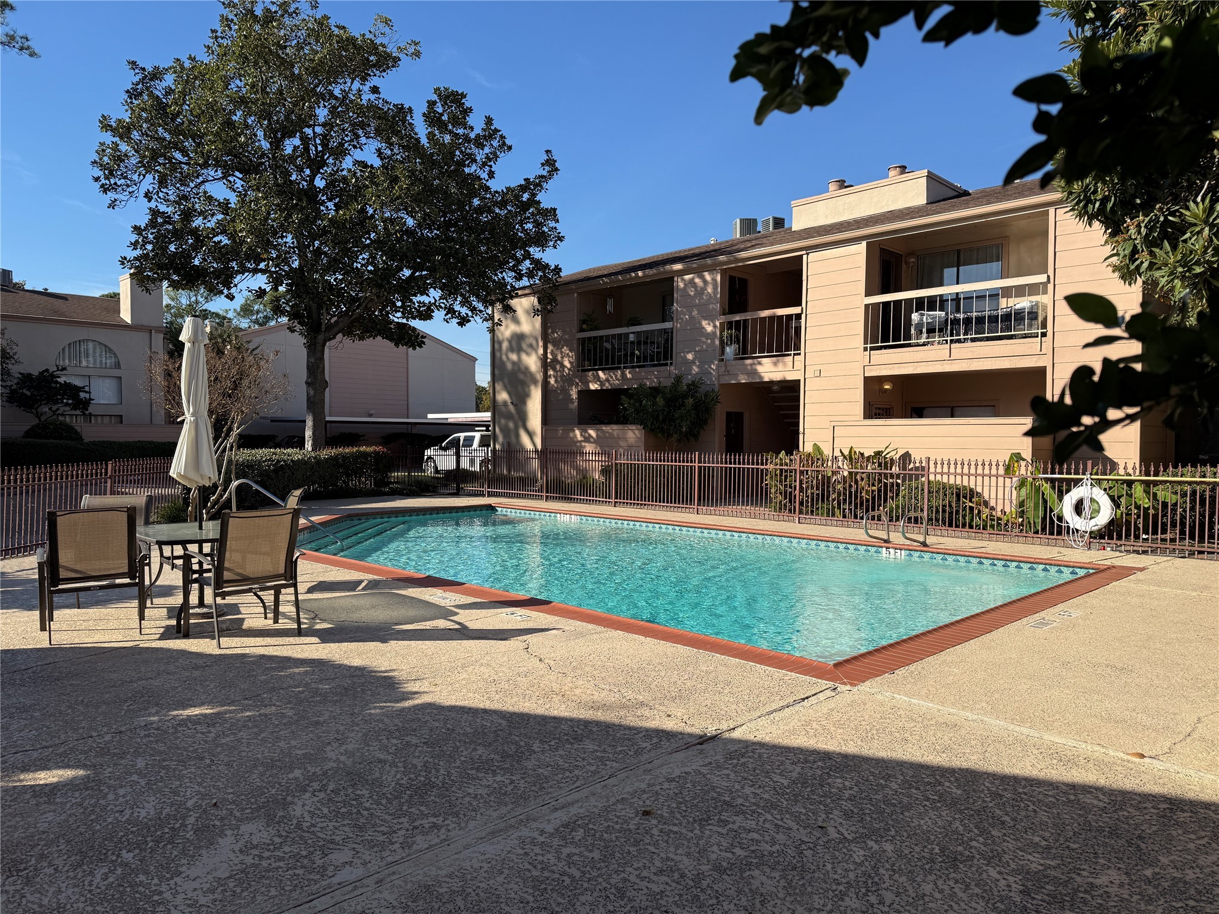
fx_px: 845
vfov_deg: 56.8
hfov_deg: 71.6
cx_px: 610
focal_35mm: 24
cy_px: 457
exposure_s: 1/4405
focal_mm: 6.76
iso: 80
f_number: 1.78
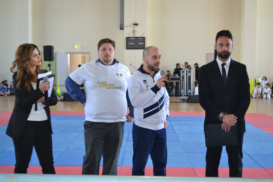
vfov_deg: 25.8
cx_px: 136
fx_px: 398
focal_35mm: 52
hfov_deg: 37.9
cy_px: 91
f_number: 5
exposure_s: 1/60
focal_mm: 35
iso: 1800
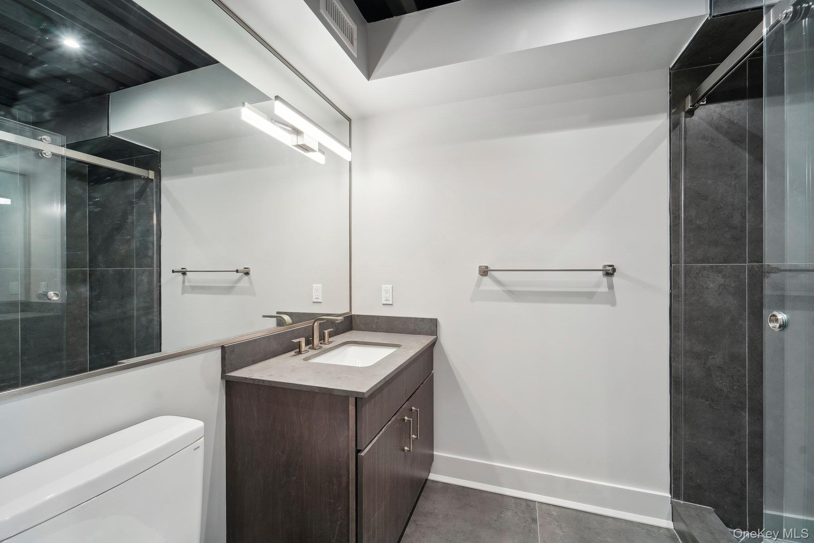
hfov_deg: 104.3
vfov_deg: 81.2
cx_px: 407
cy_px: 272
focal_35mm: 14
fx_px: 317
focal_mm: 14
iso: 400
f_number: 8
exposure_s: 1/15
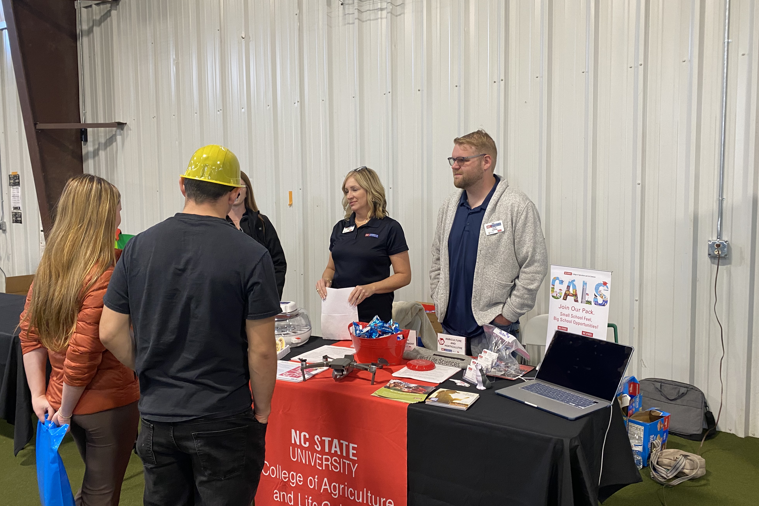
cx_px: 379
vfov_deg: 46.4
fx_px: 590
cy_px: 242
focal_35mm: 28
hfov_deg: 65.5
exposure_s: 1/61
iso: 125
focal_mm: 4.25
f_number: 1.8
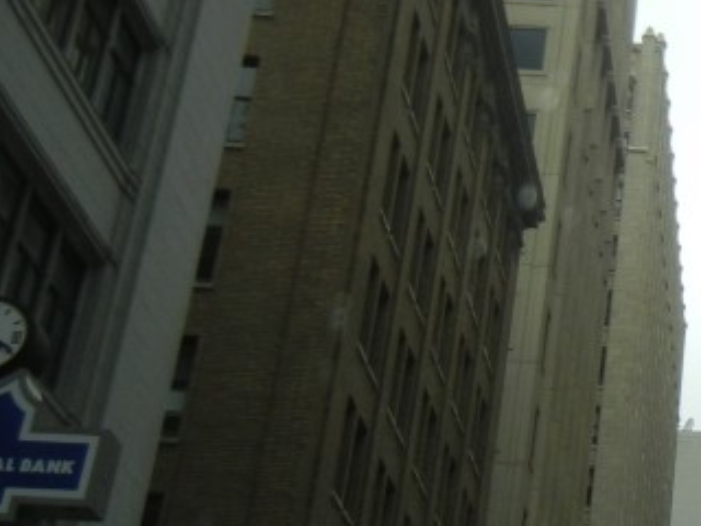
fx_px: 1944
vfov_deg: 15.3
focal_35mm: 96
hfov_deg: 18.5
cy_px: 140
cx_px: 992
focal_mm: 5.4
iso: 160
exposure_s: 1/814
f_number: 3.5
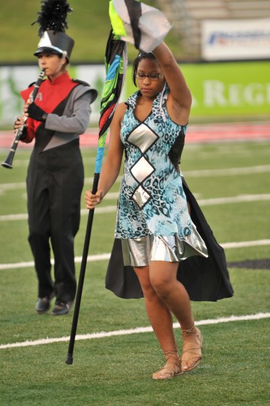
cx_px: 135
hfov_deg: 4.6
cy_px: 203
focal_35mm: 300
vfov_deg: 6.9
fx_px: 3381
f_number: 2.8
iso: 200
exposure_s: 1/160
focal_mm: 200
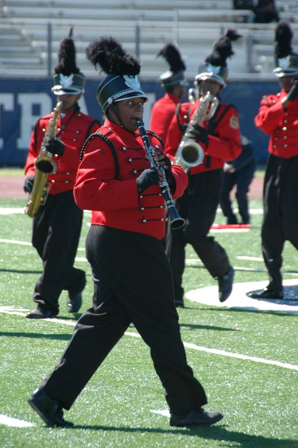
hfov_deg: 4.1
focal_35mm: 338
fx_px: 4206
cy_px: 202
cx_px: 143
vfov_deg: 6.1
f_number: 5.6
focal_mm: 200
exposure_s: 1/400
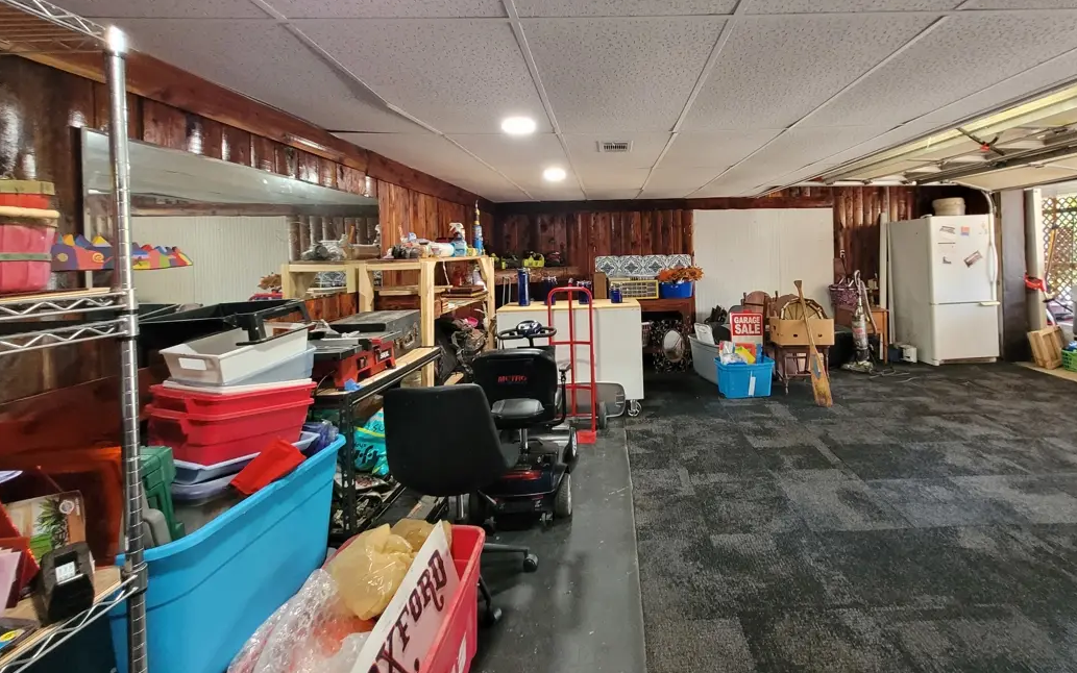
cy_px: 259
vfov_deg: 70.3
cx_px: 622
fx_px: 470
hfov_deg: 97.0
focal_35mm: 16
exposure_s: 1/30
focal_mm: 1.74
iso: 320
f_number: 2.2
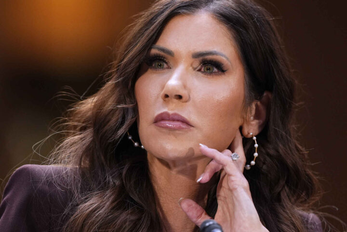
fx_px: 4340
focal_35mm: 450
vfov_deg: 3.1
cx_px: 174
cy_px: 116
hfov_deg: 4.6
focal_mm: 300
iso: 2000
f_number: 2.8
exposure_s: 1/160
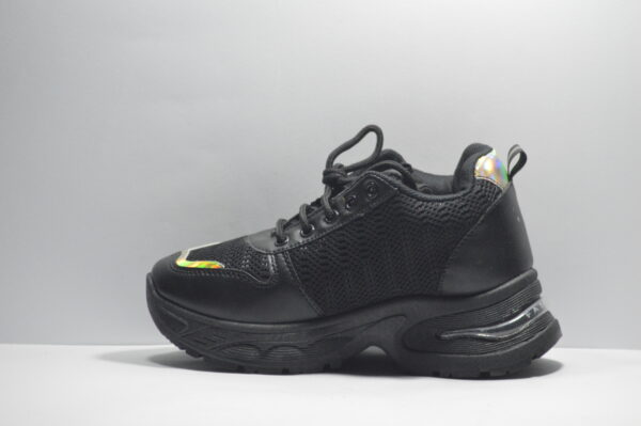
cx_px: 320
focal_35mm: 300
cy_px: 213
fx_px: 5337
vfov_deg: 4.6
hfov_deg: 6.9
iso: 3200
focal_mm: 200
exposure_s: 1/500
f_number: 4.8
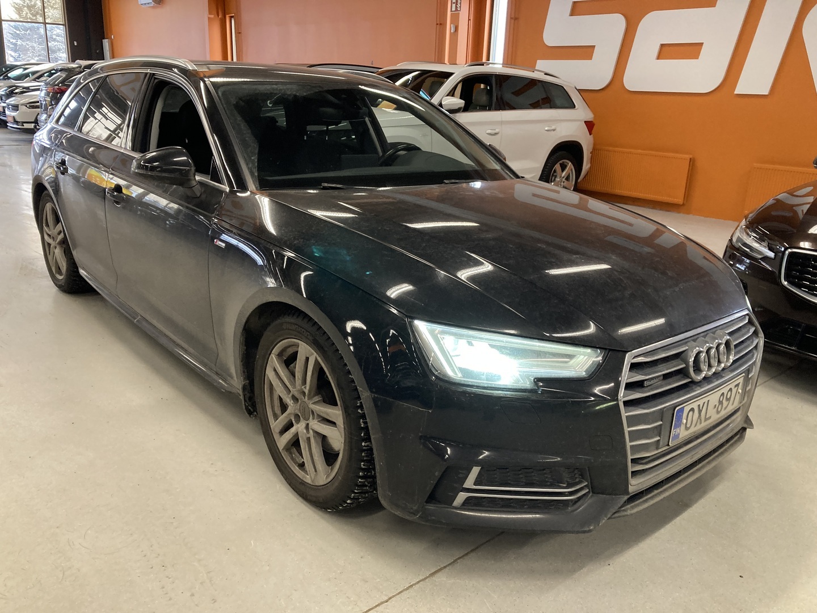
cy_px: 306
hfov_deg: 63.4
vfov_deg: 49.7
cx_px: 408
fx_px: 661
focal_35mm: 28
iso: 125
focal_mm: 3.99
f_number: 1.8
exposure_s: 1/50
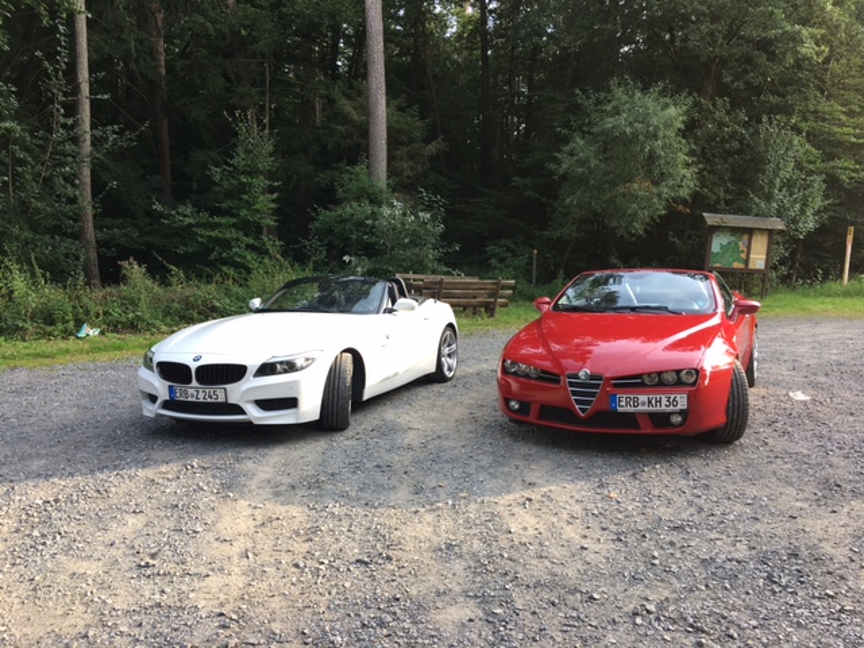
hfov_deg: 61.7
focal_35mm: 29
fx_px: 724
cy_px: 324
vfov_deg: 48.2
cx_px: 432
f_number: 2.2
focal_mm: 4.15
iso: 25
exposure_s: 1/119
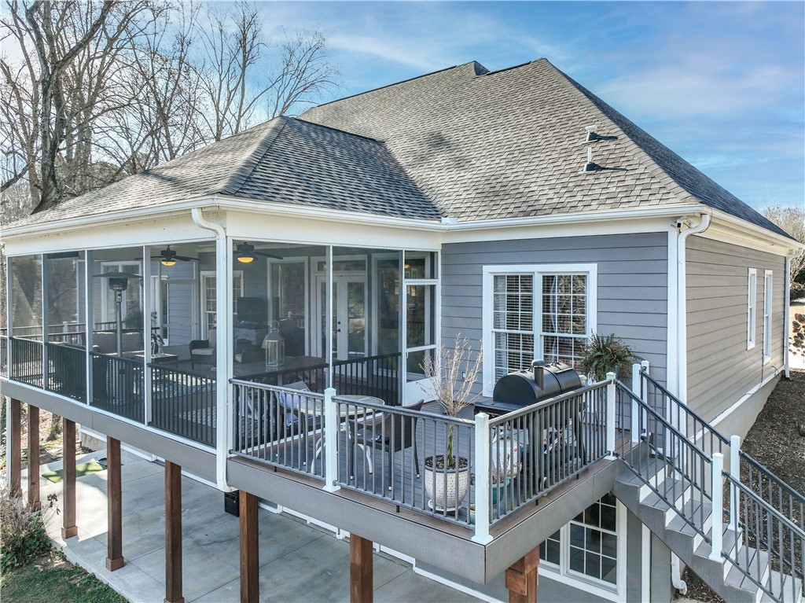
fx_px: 558
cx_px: 402
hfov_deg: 71.6
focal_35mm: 24
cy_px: 302
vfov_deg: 56.8
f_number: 2.8
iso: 330
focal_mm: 12.29
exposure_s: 1/1250
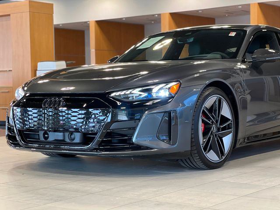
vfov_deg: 19.1
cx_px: 140
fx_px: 623
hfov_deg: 25.3
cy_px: 105
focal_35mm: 77
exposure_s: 1/40
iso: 160
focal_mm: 9
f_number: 2.8
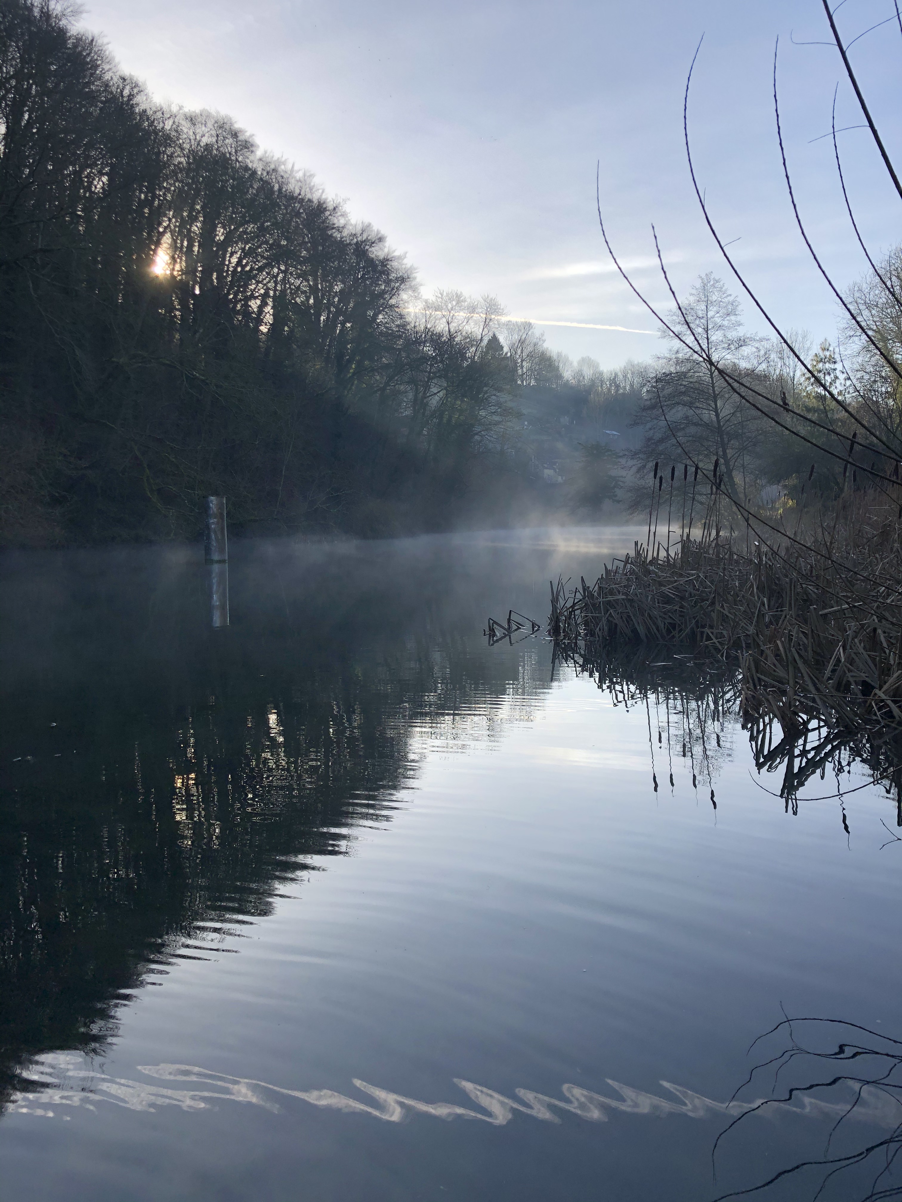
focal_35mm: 28
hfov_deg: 49.7
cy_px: 601
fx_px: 973
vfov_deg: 63.4
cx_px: 451
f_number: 1.8
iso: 20
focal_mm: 4
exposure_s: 1/1171
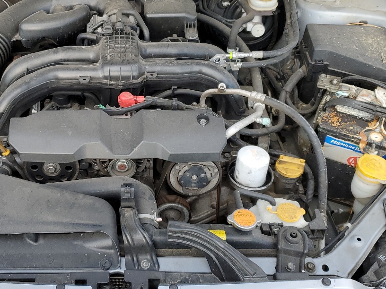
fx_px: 569
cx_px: 115
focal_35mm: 51
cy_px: 121
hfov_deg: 36.9
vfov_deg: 28.5
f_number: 1.5
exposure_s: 1/435
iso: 50
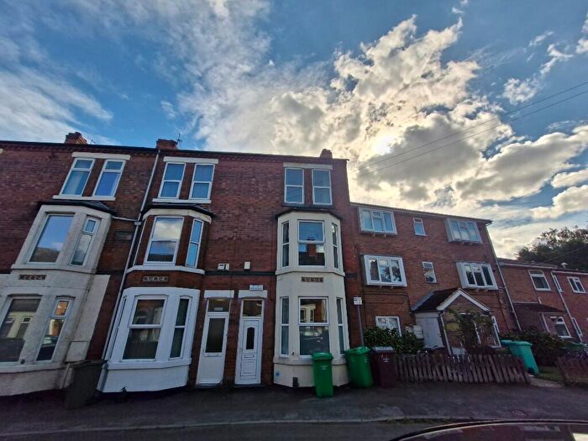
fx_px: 221
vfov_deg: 89.9
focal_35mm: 13
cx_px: 294
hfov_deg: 106.2
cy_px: 220
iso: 50
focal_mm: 1.74
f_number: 2.2
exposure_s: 1/2232
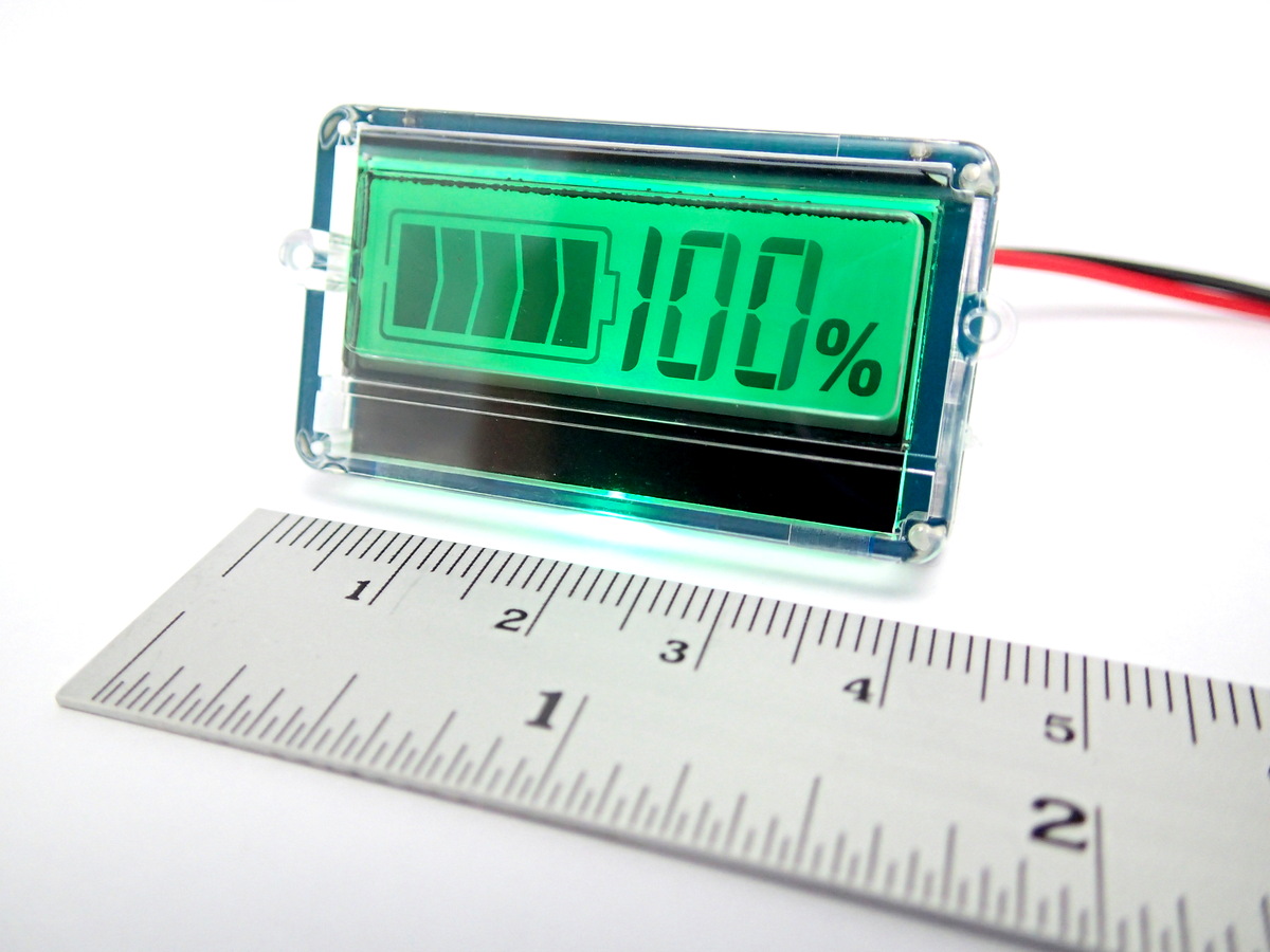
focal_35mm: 30
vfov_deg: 46.8
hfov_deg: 60.0
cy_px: 476
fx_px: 1101
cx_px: 635
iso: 500
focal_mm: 5.5
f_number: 2.3
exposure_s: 1/125
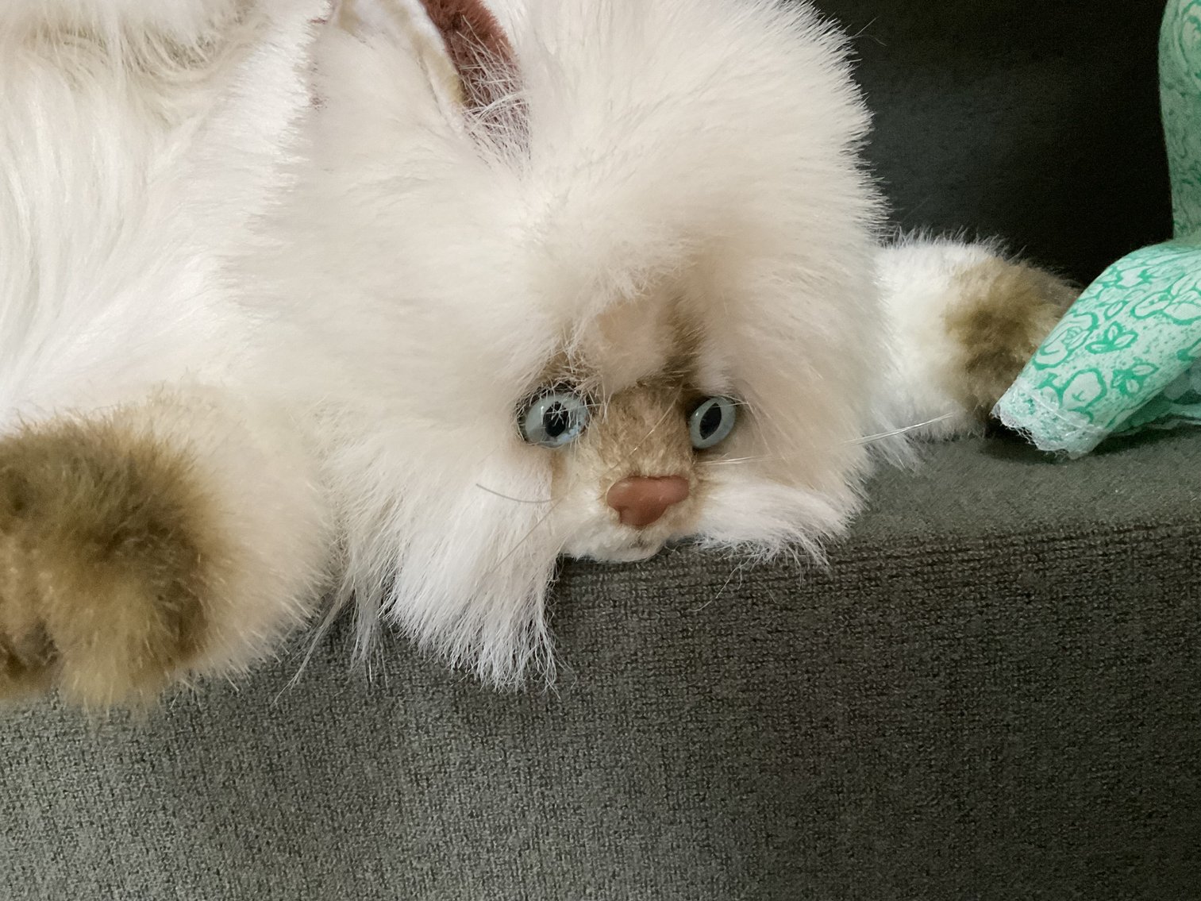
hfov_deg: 61.7
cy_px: 450
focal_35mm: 29
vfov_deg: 48.2
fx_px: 1006
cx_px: 600
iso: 200
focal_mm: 3
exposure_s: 1/60
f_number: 1.8
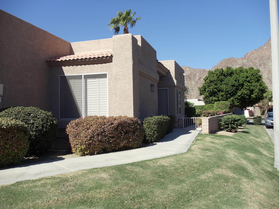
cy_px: 104
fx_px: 355
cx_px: 140
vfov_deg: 32.9
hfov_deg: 42.9
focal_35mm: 44
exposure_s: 1/320
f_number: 7.1
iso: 100
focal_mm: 6
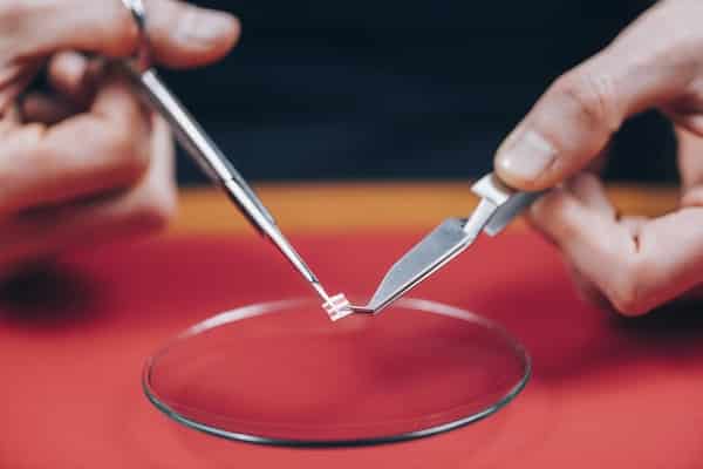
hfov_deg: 19.5
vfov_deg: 13.0
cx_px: 352
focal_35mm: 105
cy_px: 234
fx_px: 2050
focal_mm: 105
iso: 125
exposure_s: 1/200
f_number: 4
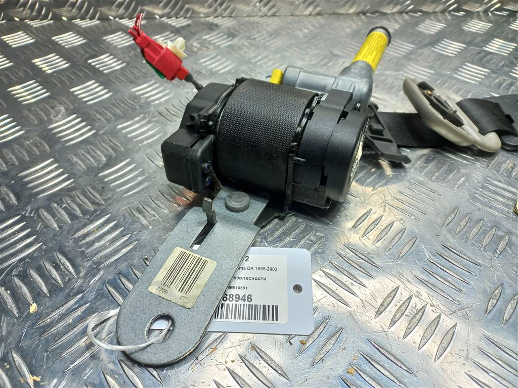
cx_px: 259
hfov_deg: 69.4
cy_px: 194
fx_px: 374
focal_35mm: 25
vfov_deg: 54.9
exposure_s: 1/50
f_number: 1.8
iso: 40
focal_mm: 4.6
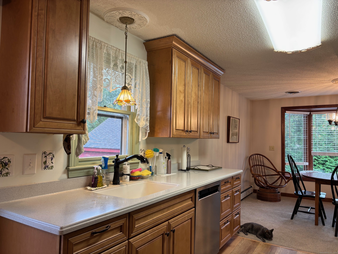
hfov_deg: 67.3
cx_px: 169
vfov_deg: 53.1
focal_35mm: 26
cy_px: 127
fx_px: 254
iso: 80
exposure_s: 1/60
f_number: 1.6
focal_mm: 5.96
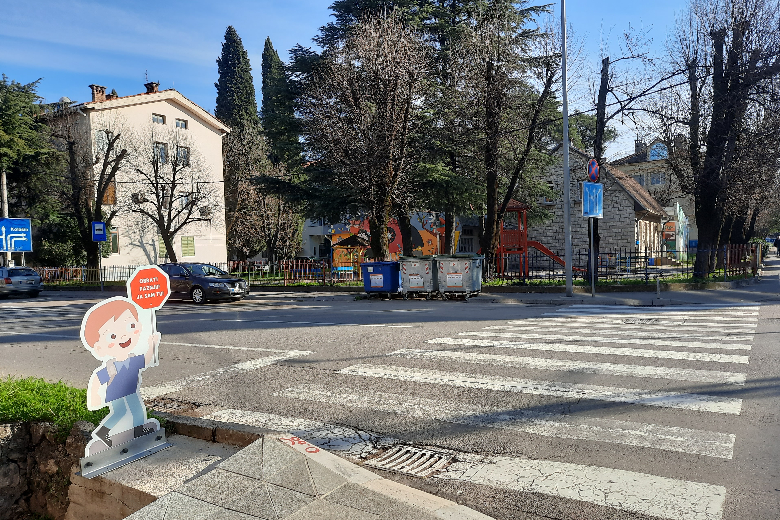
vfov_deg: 47.9
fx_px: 585
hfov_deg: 67.4
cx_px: 403
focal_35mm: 27
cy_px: 265
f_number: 2
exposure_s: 1/893
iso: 32
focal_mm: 4.6
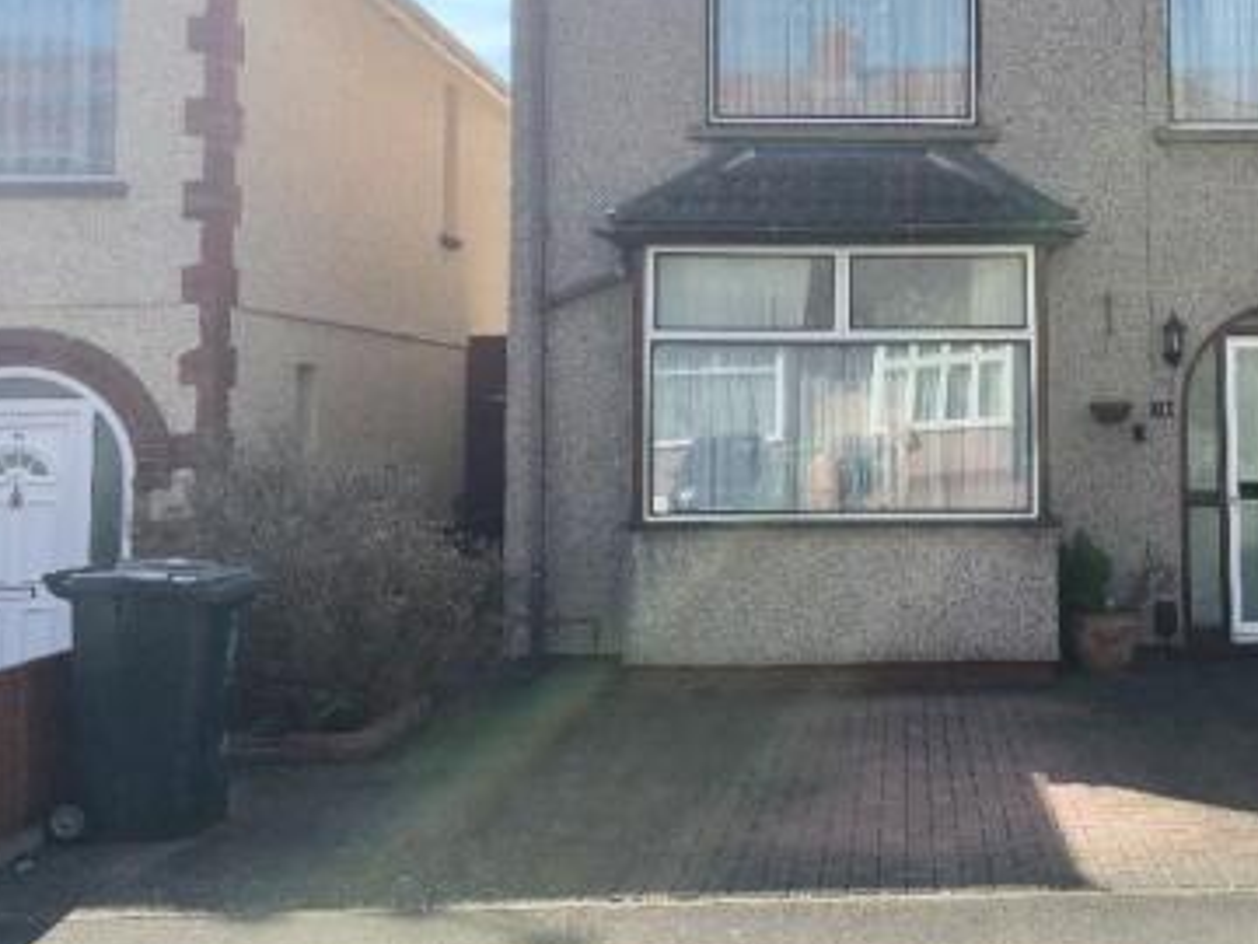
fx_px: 1708
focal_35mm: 47
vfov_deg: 30.6
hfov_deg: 39.0
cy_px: 306
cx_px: 991
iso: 25
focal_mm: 4.15
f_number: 2.2
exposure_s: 1/1399
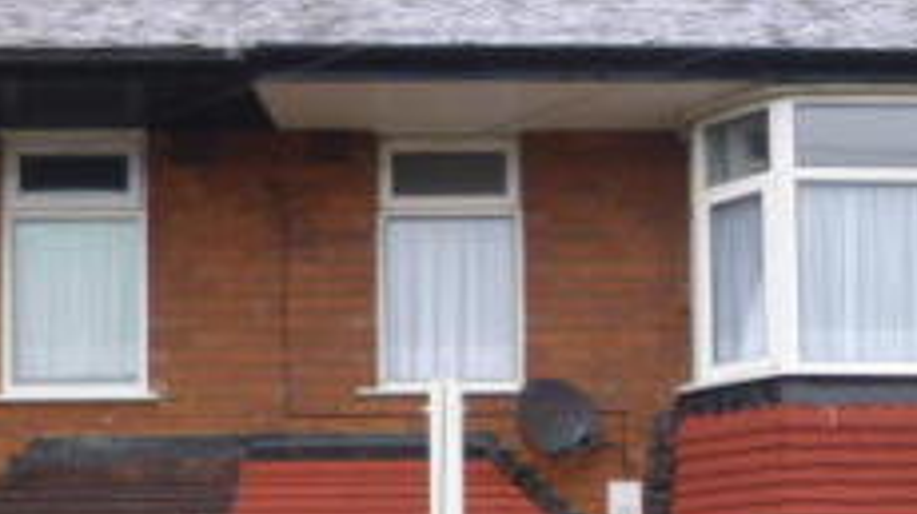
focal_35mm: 69
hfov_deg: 30.0
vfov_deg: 16.5
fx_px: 1677
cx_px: 700
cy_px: 675
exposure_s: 1/60
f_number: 3.1
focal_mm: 4.5
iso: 100
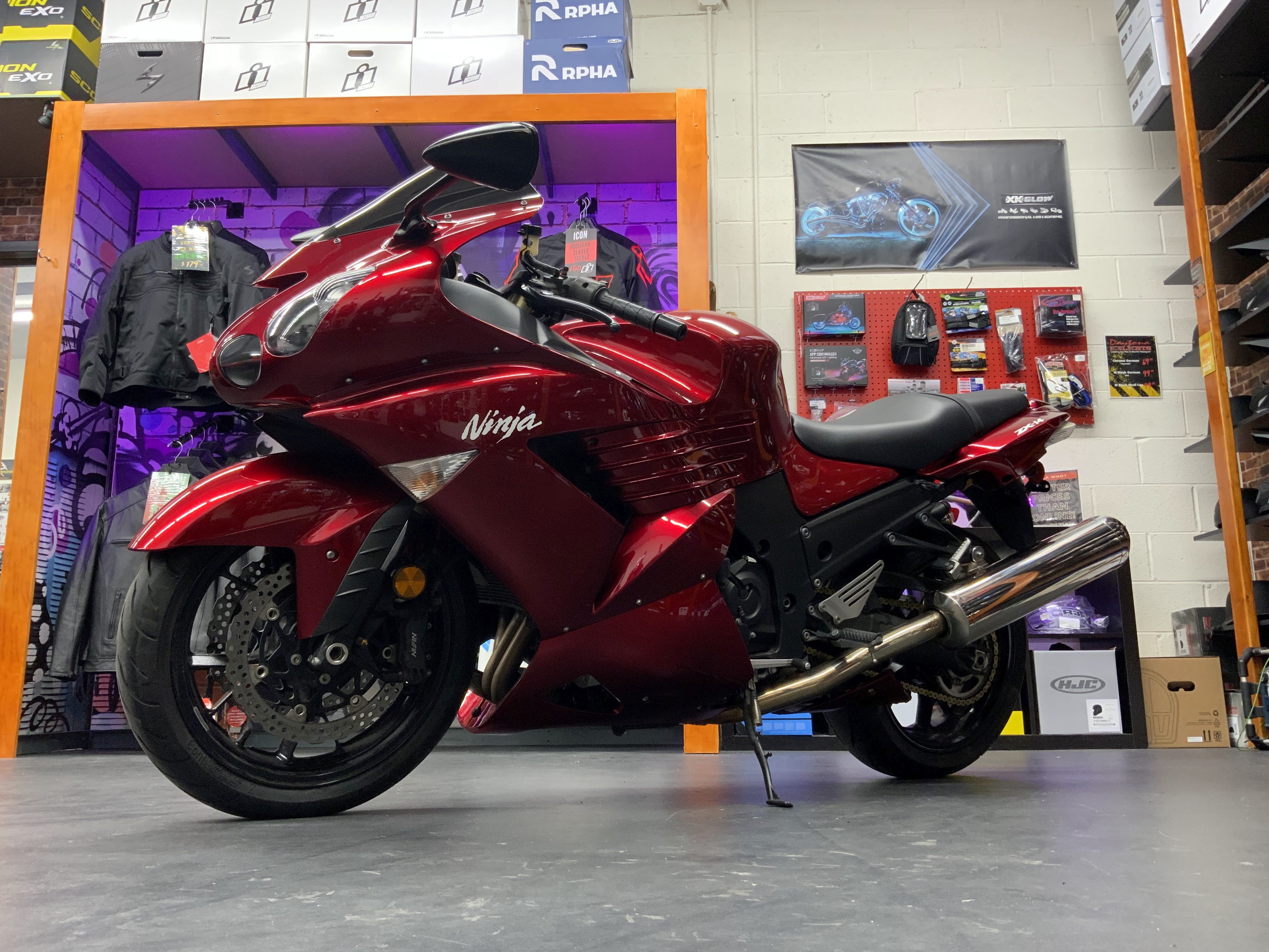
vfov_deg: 48.2
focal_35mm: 29
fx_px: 1063
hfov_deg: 61.7
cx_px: 634
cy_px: 476
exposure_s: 1/60
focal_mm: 3
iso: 100
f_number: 1.8
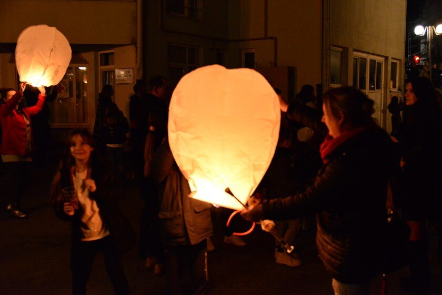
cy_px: 148
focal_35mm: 38
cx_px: 221
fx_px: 467
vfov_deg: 35.1
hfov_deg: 50.7
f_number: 4
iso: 6400
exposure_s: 1/60
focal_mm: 38
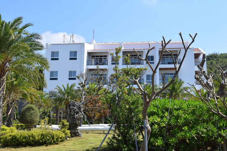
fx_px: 284
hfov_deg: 43.6
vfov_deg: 29.9
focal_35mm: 45
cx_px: 114
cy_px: 76
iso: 200
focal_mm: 30
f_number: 10
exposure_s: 1/400
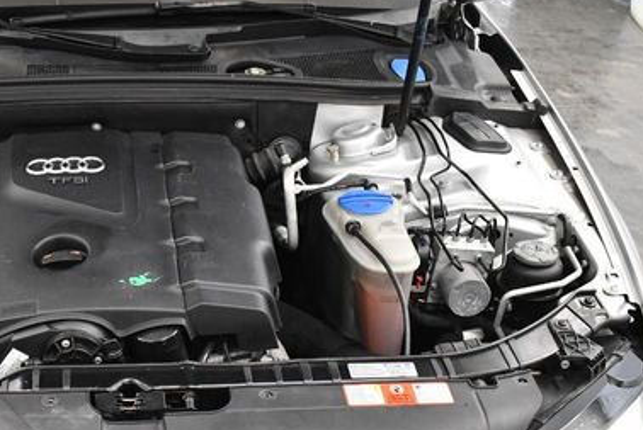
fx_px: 1091
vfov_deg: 22.1
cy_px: 315
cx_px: 109
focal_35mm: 61
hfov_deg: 31.8
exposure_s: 1/125
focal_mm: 18
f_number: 3.5
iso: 1800
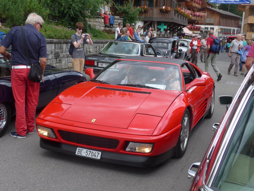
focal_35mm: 46
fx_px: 338
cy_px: 96
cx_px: 127
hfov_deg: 41.2
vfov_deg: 31.5
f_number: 3
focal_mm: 9.5
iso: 80
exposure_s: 1/640
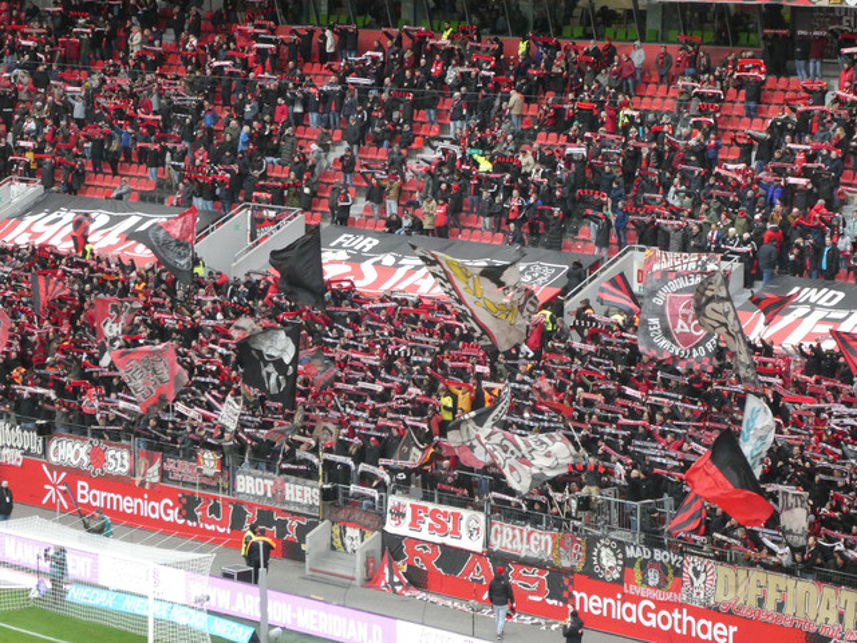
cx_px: 428
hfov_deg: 14.6
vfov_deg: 11.0
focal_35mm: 135
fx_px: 3342
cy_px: 322
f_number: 5.3
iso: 800
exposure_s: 1/80
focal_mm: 24.2
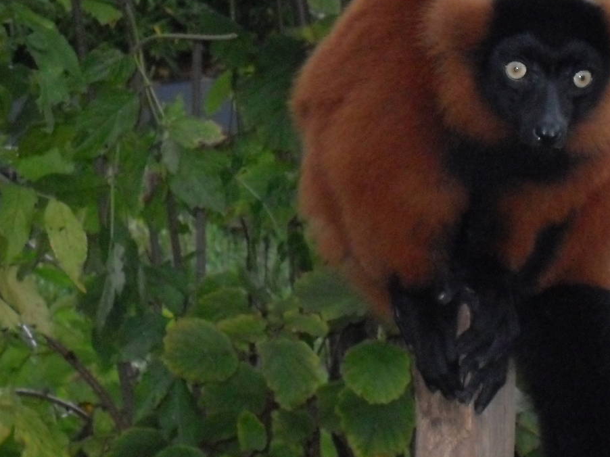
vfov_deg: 7.5
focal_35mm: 197
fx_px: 3471
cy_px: 266
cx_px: 530
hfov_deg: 10.0
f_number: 5.2
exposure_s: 1/90
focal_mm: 18.1
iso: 400
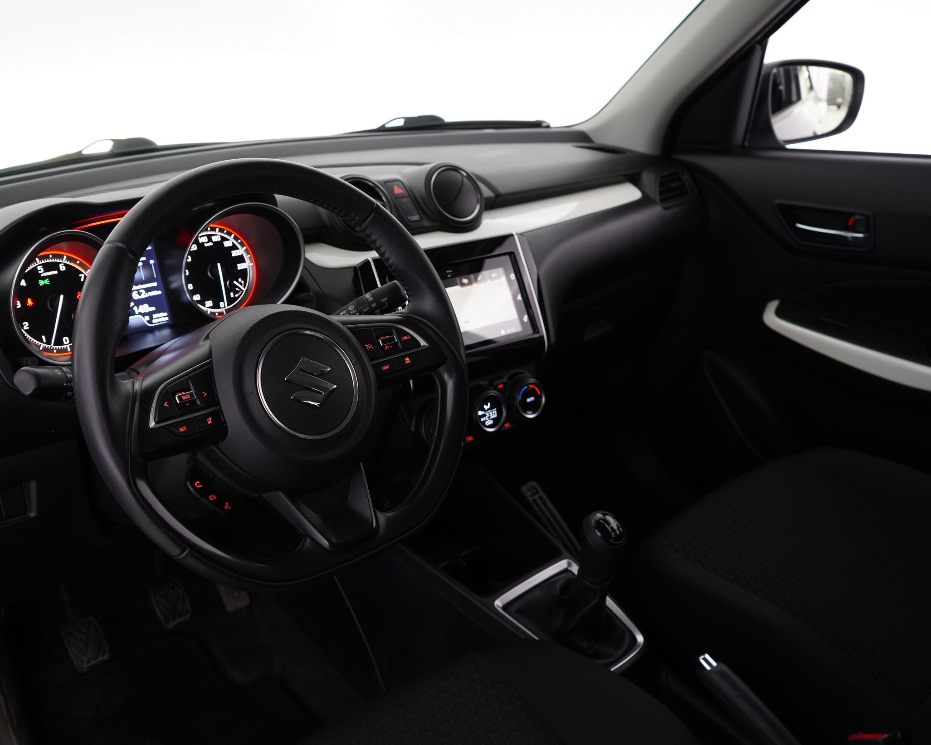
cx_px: 404
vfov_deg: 45.8
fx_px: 882
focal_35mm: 32
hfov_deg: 55.5
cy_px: 372
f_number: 5
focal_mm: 28
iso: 1000
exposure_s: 1/10
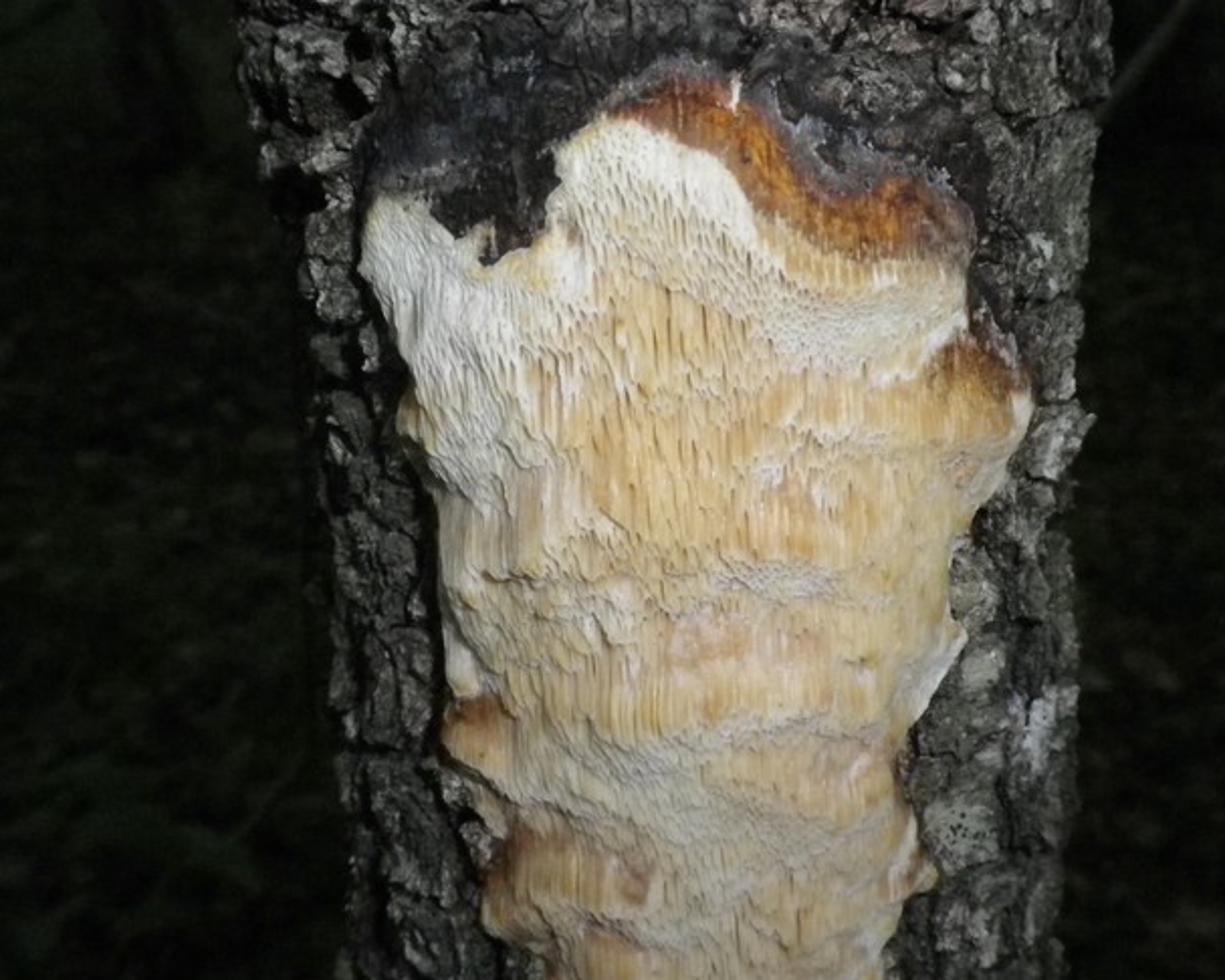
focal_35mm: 45
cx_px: 648
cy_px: 508
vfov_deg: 33.4
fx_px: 1632
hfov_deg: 41.1
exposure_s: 1/100
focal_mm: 6.36
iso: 800
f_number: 8.6
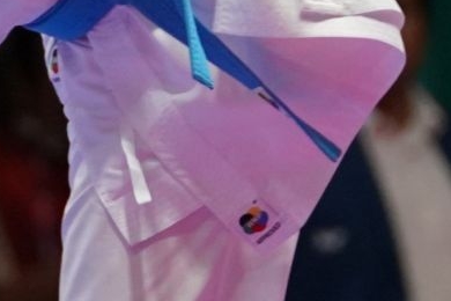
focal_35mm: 1413
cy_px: -320
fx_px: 17700
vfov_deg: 1.0
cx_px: 607
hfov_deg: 1.5
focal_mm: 204
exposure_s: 1/1000
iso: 3200
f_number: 4
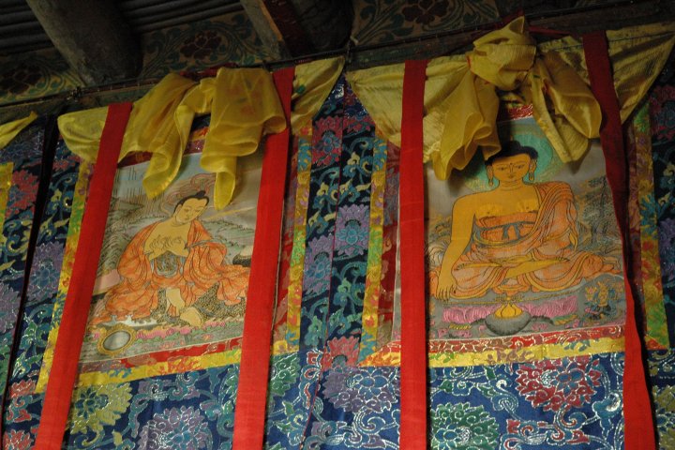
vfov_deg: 18.2
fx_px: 1406
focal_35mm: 75
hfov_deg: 27.0
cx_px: 338
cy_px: 225
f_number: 4.5
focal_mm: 50
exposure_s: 1/15
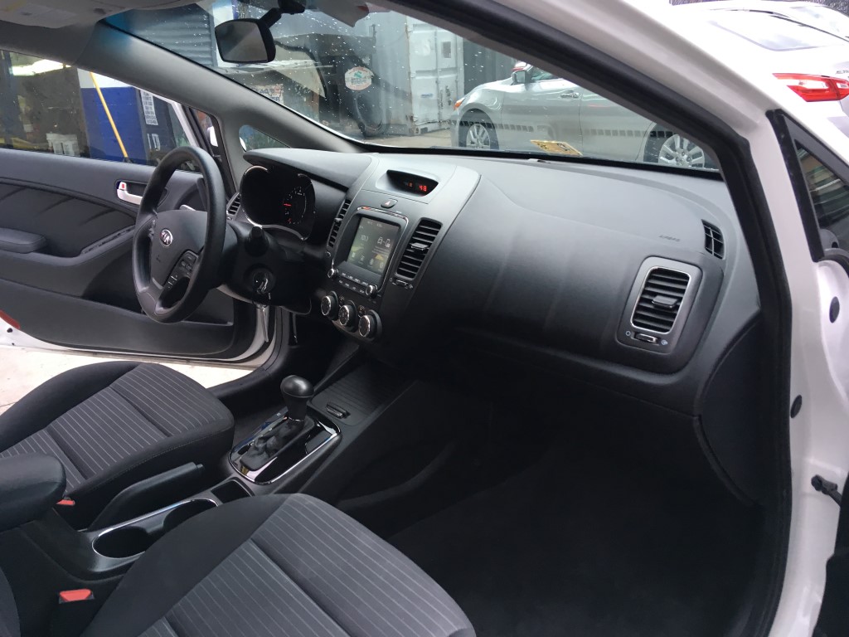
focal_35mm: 29
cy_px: 318
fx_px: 711
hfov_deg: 61.7
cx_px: 424
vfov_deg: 48.2
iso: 32
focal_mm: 4.15
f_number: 2.2
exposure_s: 1/30
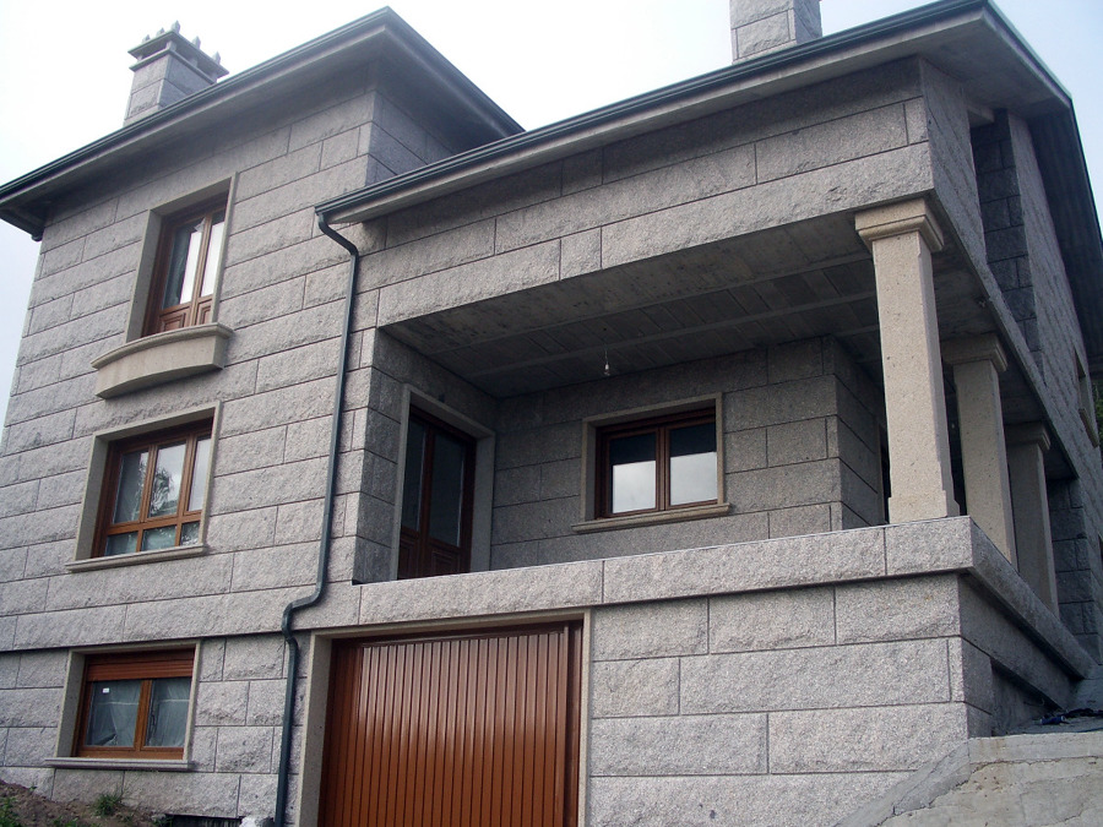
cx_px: 552
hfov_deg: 52.6
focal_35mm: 35
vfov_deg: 40.7
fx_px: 1115
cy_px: 414
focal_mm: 5.8
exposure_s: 1/125
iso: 80
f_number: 4.3
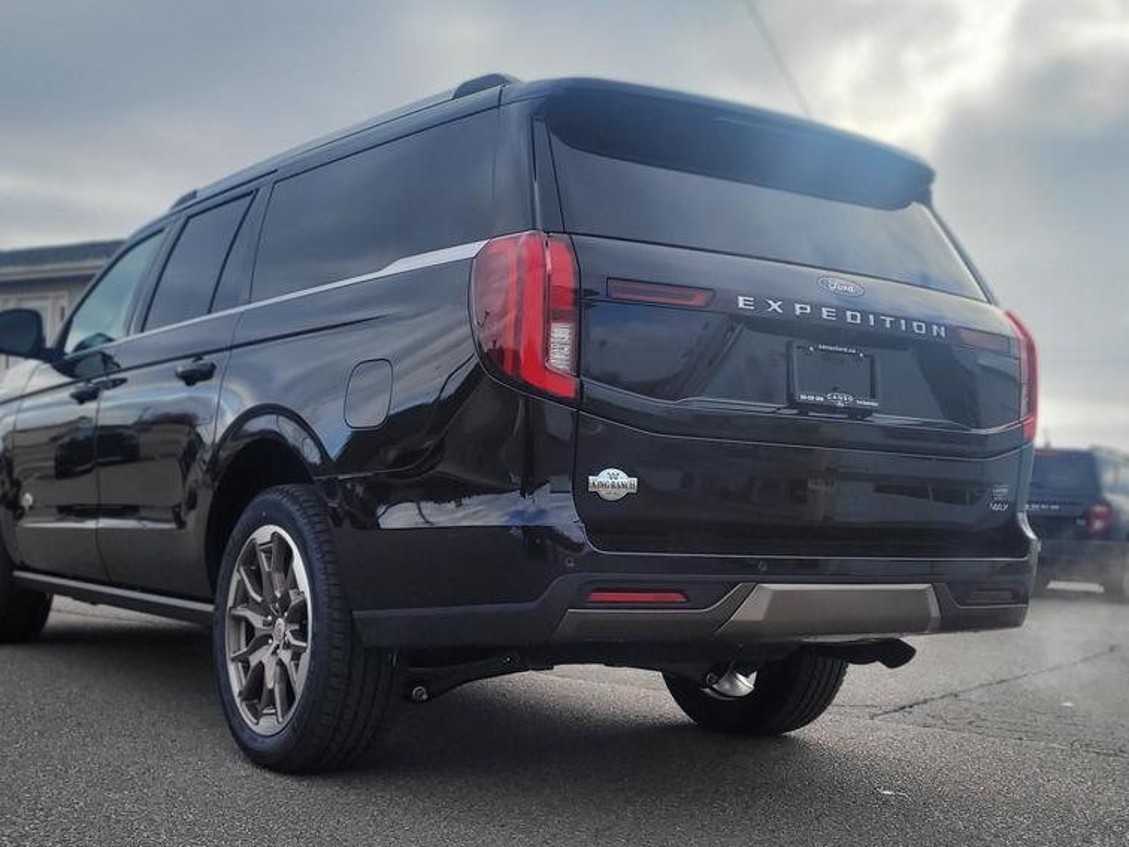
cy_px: 499
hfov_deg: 42.9
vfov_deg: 32.8
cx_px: 544
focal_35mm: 44
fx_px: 1435
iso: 40
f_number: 1.8
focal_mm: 5.4
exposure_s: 1/1468
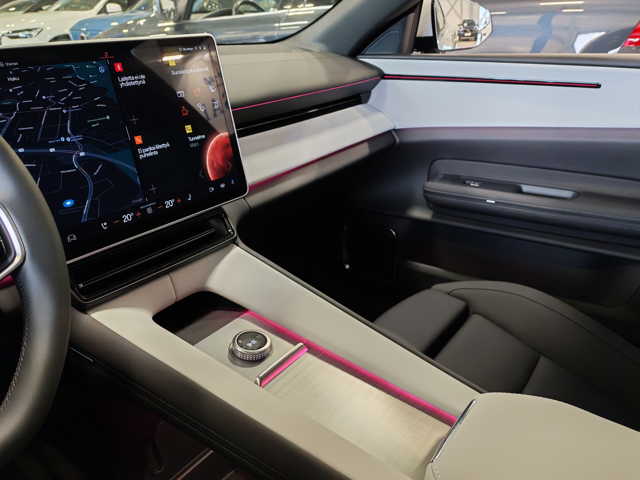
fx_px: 573
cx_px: 320
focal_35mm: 31
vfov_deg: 45.4
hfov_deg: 58.4
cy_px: 240
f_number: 1.9
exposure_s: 1/100
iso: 1337
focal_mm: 6.12
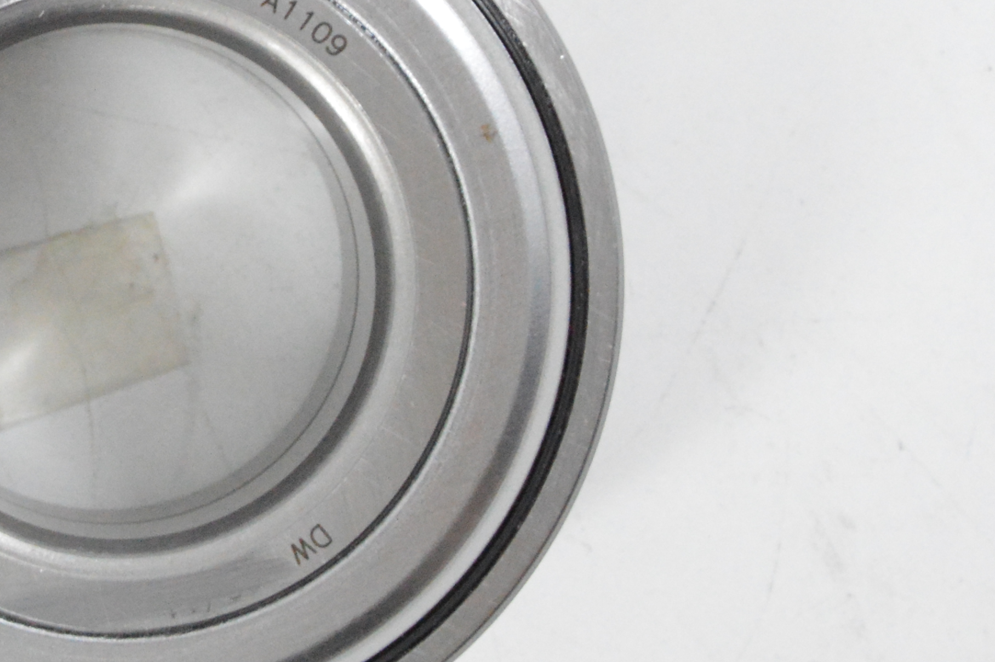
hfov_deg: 12.7
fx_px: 4391
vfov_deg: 8.6
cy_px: 78
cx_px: -127
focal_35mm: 159
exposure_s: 1/100
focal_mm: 32
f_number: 8
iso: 3200
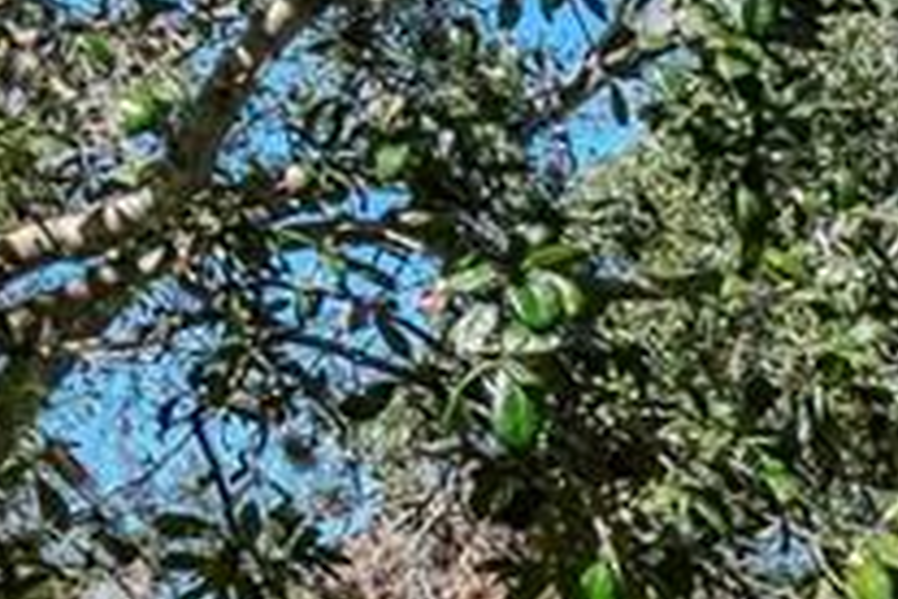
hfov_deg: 13.6
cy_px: 1042
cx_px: 2052
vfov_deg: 11.1
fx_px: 2893
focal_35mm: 116
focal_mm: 10
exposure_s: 1/1600
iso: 500
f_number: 8
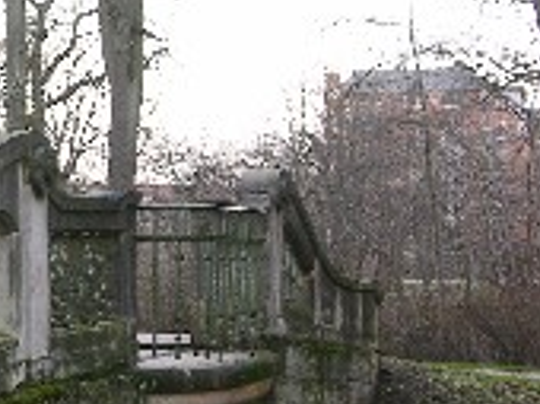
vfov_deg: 12.2
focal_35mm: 121
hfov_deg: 15.5
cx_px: -164
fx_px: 1885
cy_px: 331
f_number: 3.5
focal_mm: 8.9
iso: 50
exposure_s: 1/25.9
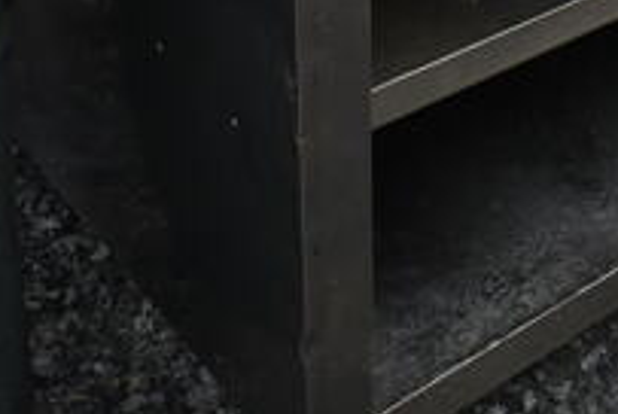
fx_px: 1393
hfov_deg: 24.3
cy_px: -170
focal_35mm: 81
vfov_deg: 15.8
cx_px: 560
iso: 100
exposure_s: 1/125
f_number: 5.6
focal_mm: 18
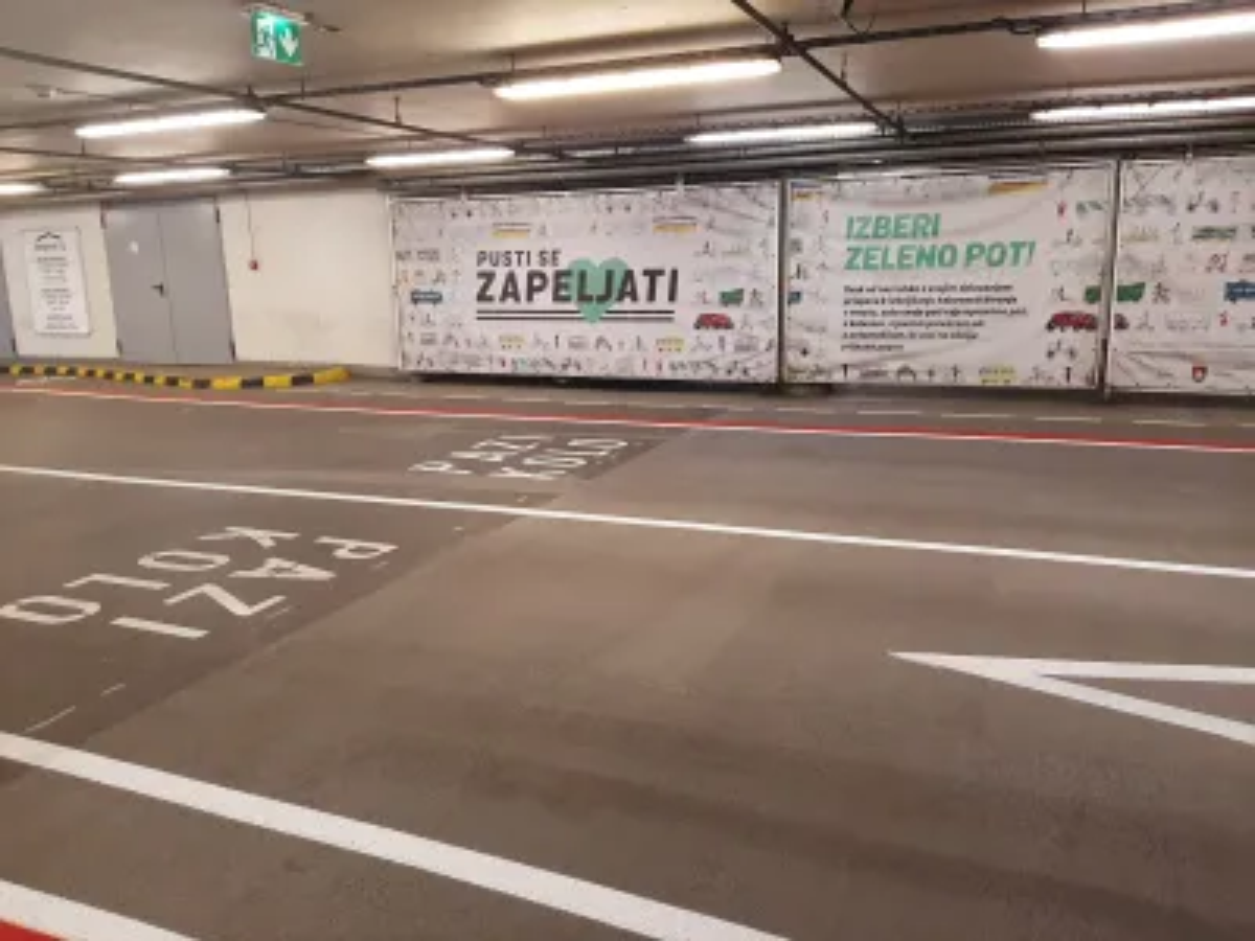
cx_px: 628
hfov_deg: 65.3
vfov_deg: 51.4
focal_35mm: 27
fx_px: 979
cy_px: 470
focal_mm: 3.93
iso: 100
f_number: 1.7
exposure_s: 1/50
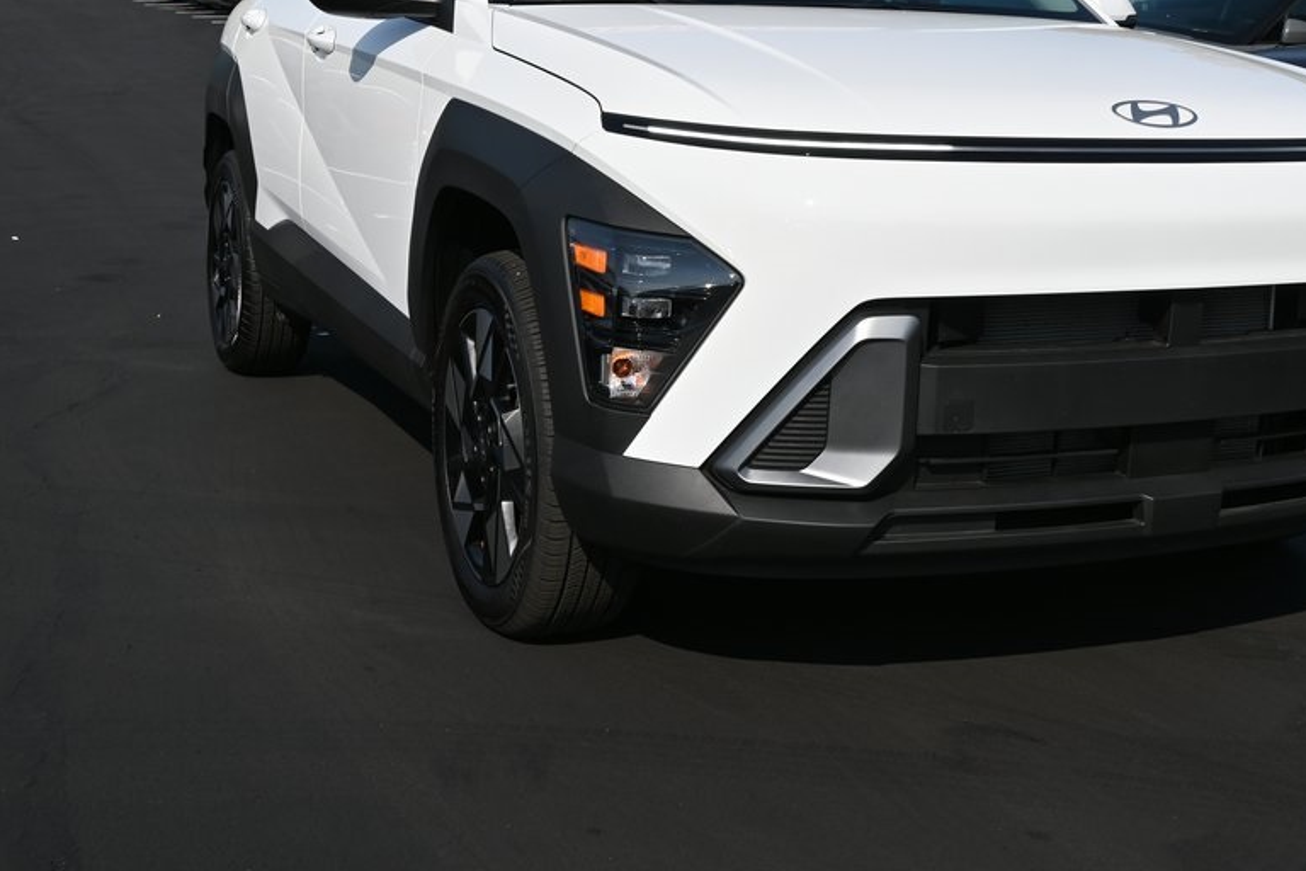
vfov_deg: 27.4
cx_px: 813
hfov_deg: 40.1
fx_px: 1777
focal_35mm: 49
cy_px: 295
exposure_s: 1/500
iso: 100
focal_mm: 24.5
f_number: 8
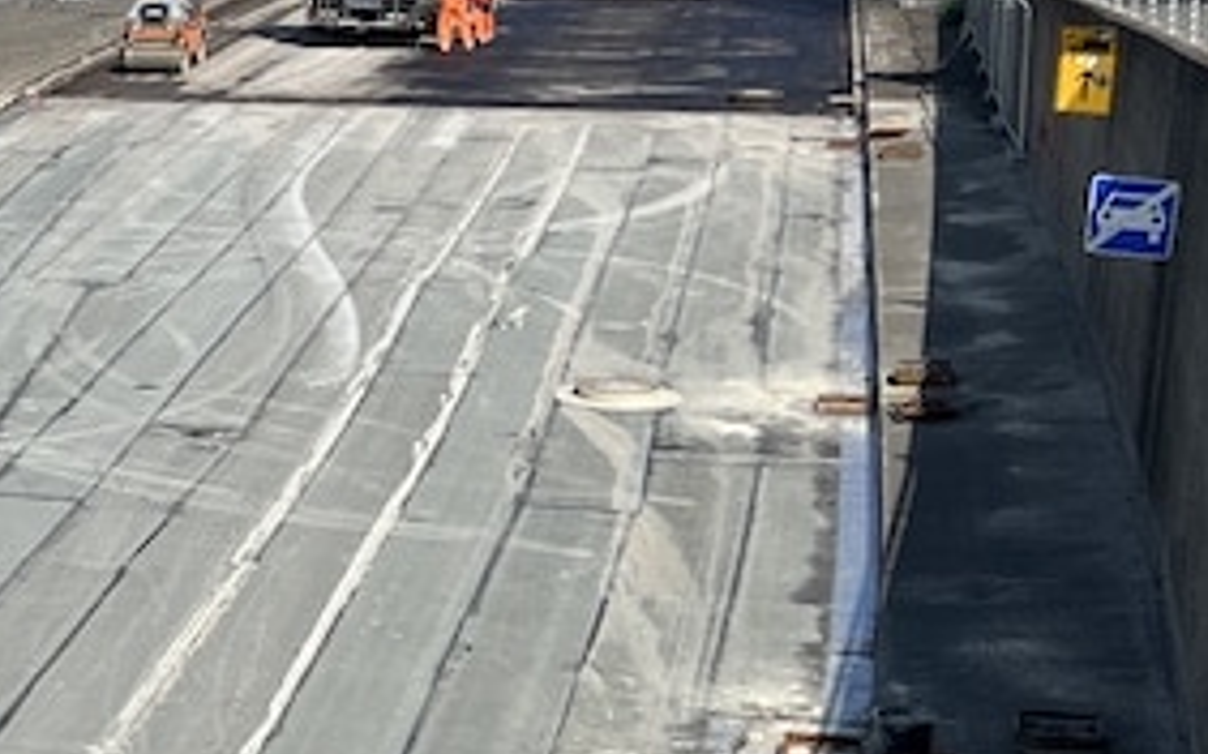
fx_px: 3291
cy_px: 296
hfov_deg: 19.0
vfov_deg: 13.1
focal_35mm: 100
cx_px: -450
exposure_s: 1/5076
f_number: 1.5
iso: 50
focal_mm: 5.7
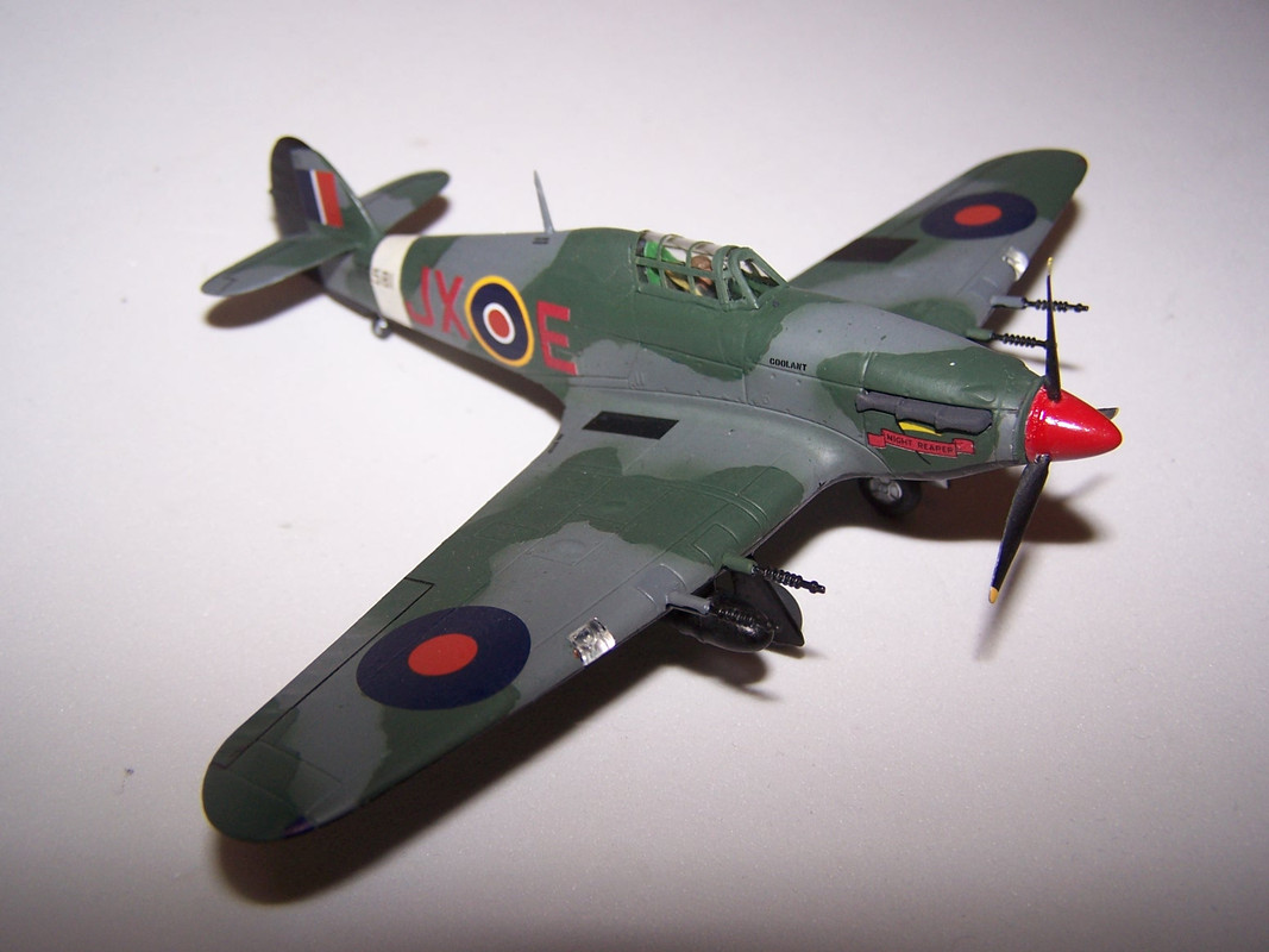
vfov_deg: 37.7
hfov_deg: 49.0
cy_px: 476
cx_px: 634
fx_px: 1393
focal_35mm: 38
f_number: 2.8
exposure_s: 1/60
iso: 80
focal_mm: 6.3
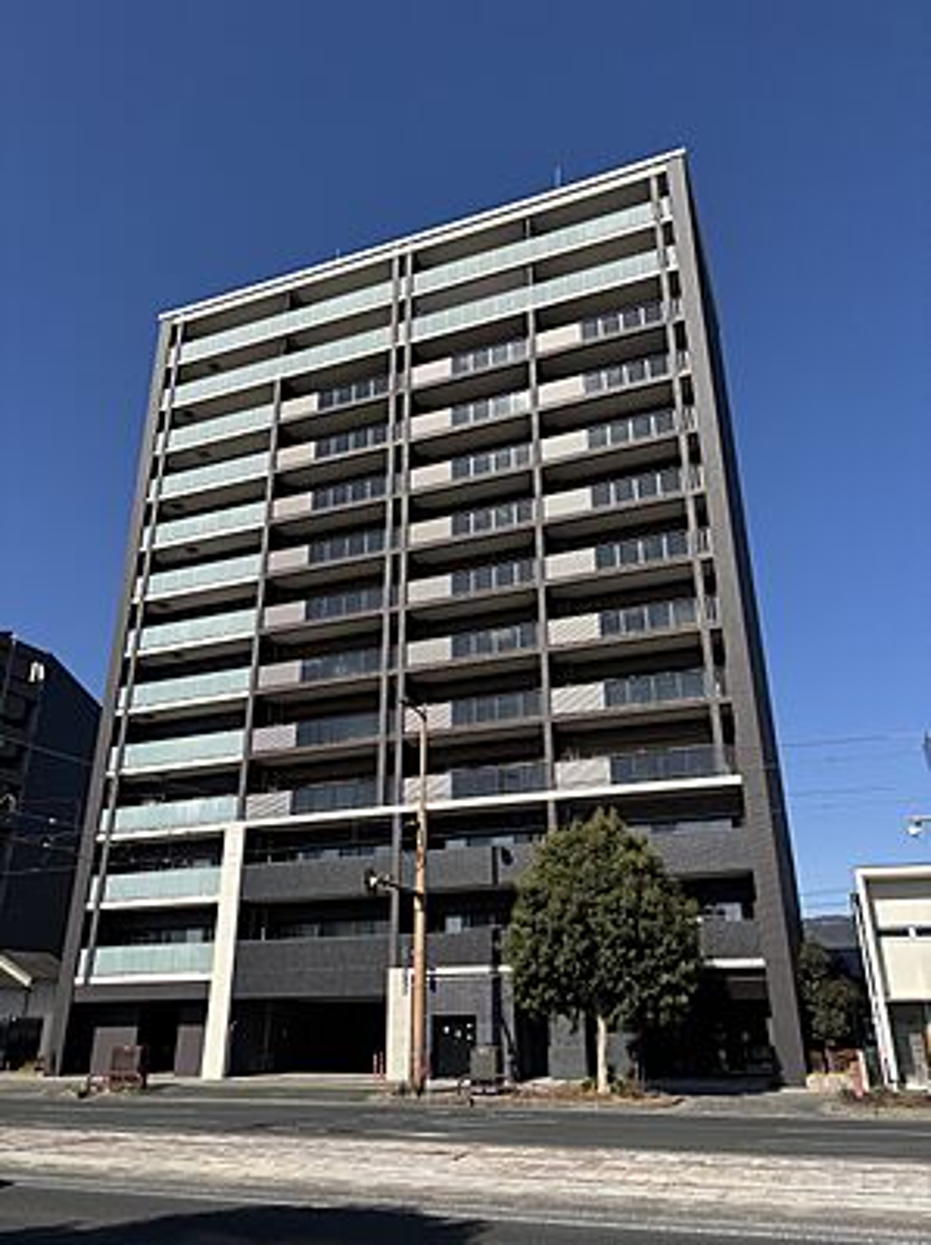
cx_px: 466
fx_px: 934
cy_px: 622
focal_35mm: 26
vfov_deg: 67.4
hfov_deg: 53.0
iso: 50
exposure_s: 1/3650
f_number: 1.6
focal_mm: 5.96
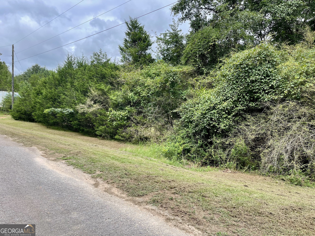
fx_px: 227
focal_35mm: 25
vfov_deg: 54.9
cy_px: 118
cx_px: 158
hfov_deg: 69.4
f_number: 1.6
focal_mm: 5.1
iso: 32
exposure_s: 1/908
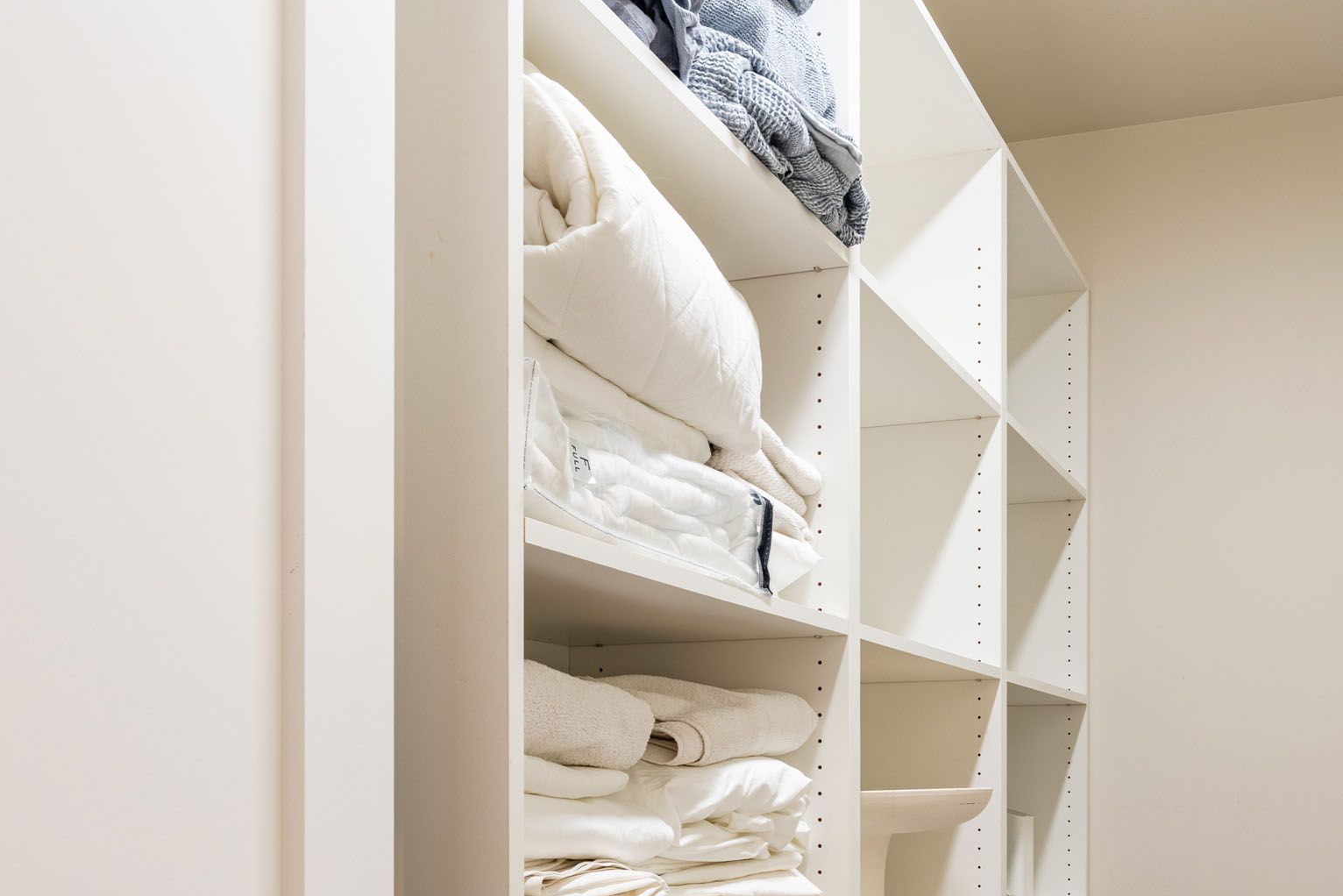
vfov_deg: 34.2
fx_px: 1380
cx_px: 902
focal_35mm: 37
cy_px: 788
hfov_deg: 50.9
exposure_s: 1/80
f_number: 11
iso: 400
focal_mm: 21
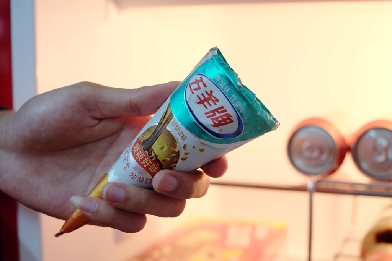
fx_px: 577
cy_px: 130
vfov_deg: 25.5
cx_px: 196
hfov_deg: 37.5
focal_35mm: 53
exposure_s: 1/26
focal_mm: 35
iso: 2500
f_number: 5
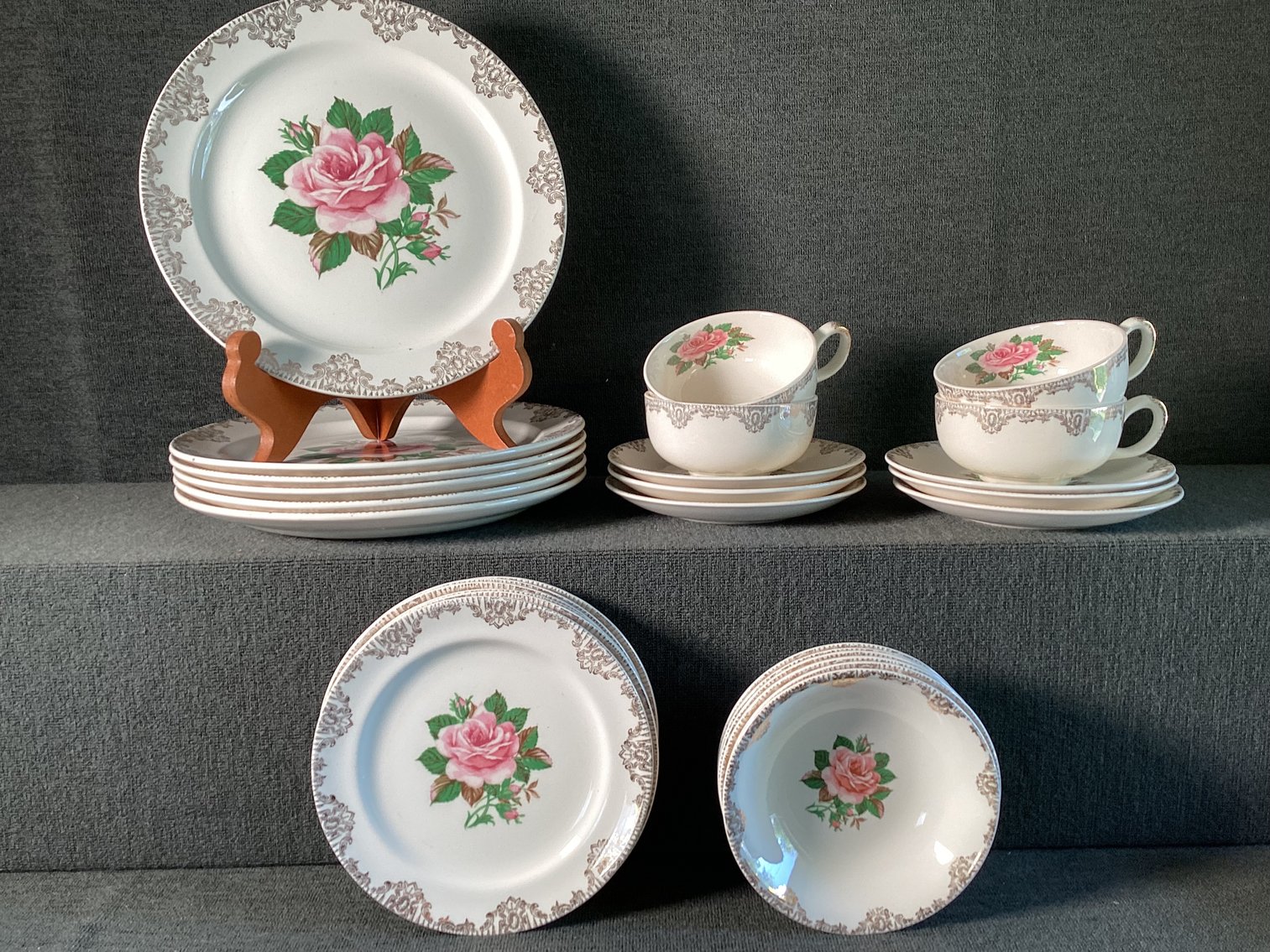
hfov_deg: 58.3
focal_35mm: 31
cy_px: 476
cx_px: 635
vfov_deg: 45.4
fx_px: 1137
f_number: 2.4
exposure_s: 1/60
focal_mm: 3.3
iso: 50
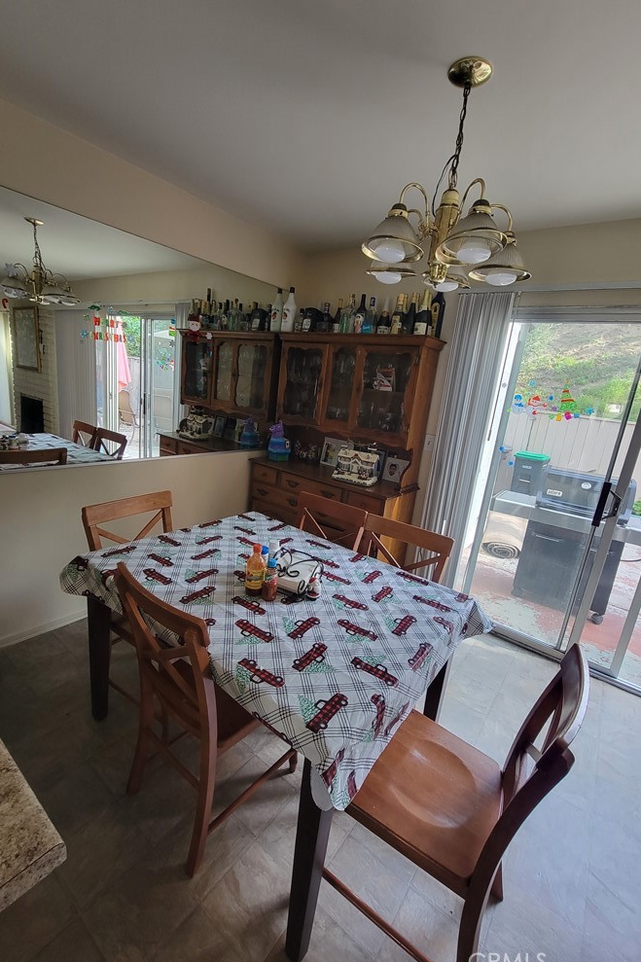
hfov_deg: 81.2
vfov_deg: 104.3
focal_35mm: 14
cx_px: 317
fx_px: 374
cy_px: 478
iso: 125
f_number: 2.2
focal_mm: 2.2
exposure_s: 1/60
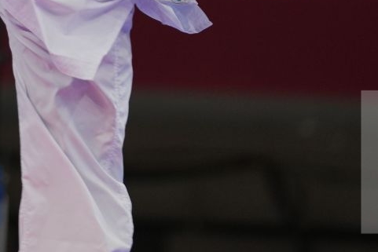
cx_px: -98
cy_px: -117
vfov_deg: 2.2
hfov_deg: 3.4
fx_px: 6449
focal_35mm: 614
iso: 500
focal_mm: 164
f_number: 2.8
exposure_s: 1/1000
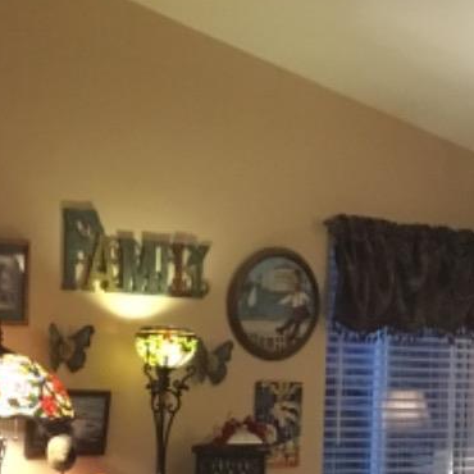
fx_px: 1720
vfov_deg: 15.4
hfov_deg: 15.5
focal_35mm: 111
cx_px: 67
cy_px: 481
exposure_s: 1/30
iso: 200
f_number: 2.4
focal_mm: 3.3
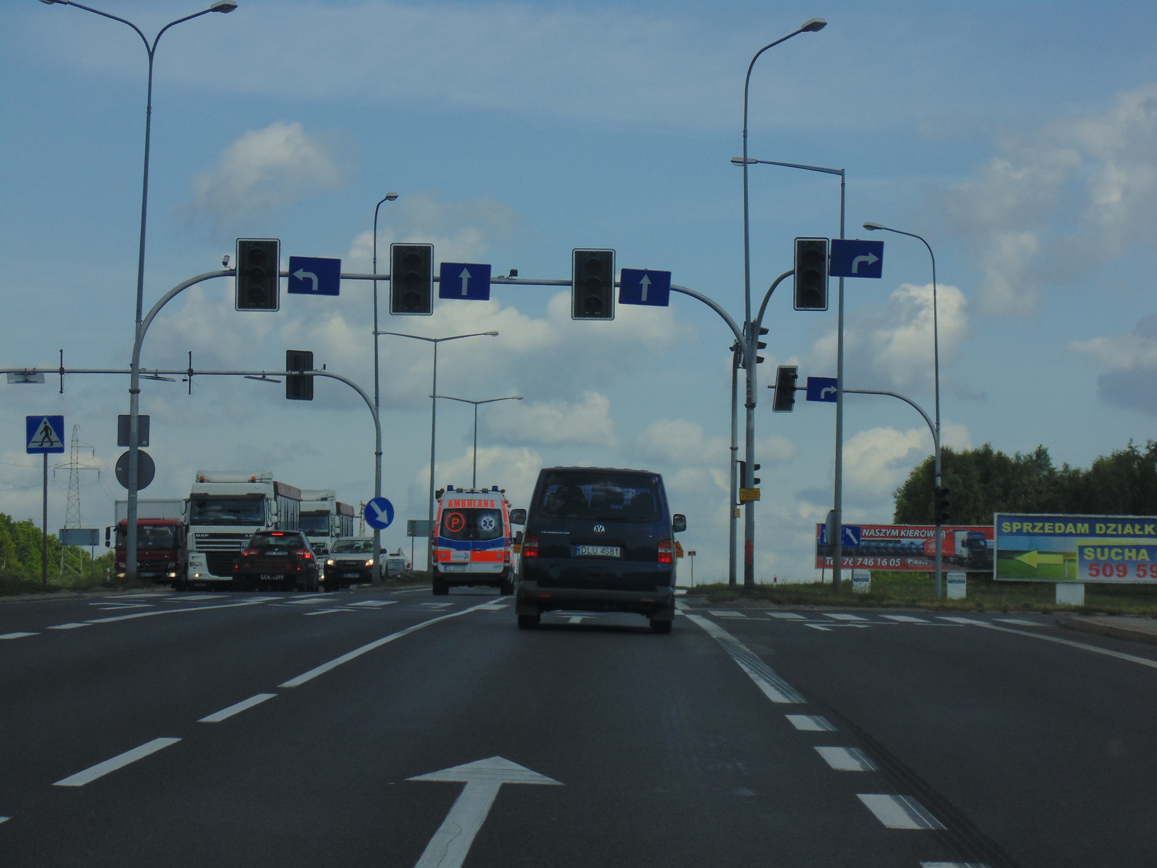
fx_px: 3977
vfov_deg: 12.5
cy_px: 434
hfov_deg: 16.6
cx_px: 578
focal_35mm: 119
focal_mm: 21.3
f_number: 4.8
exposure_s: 1/640
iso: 80
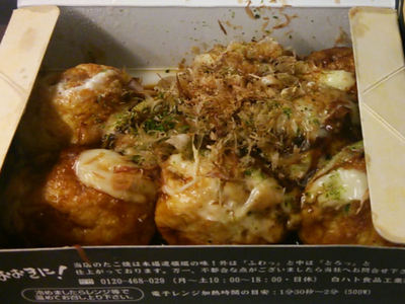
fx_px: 351
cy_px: 152
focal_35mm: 30
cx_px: 202
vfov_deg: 46.8
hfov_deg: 60.0
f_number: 1.94
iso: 125
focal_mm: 4.06
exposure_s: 1/50
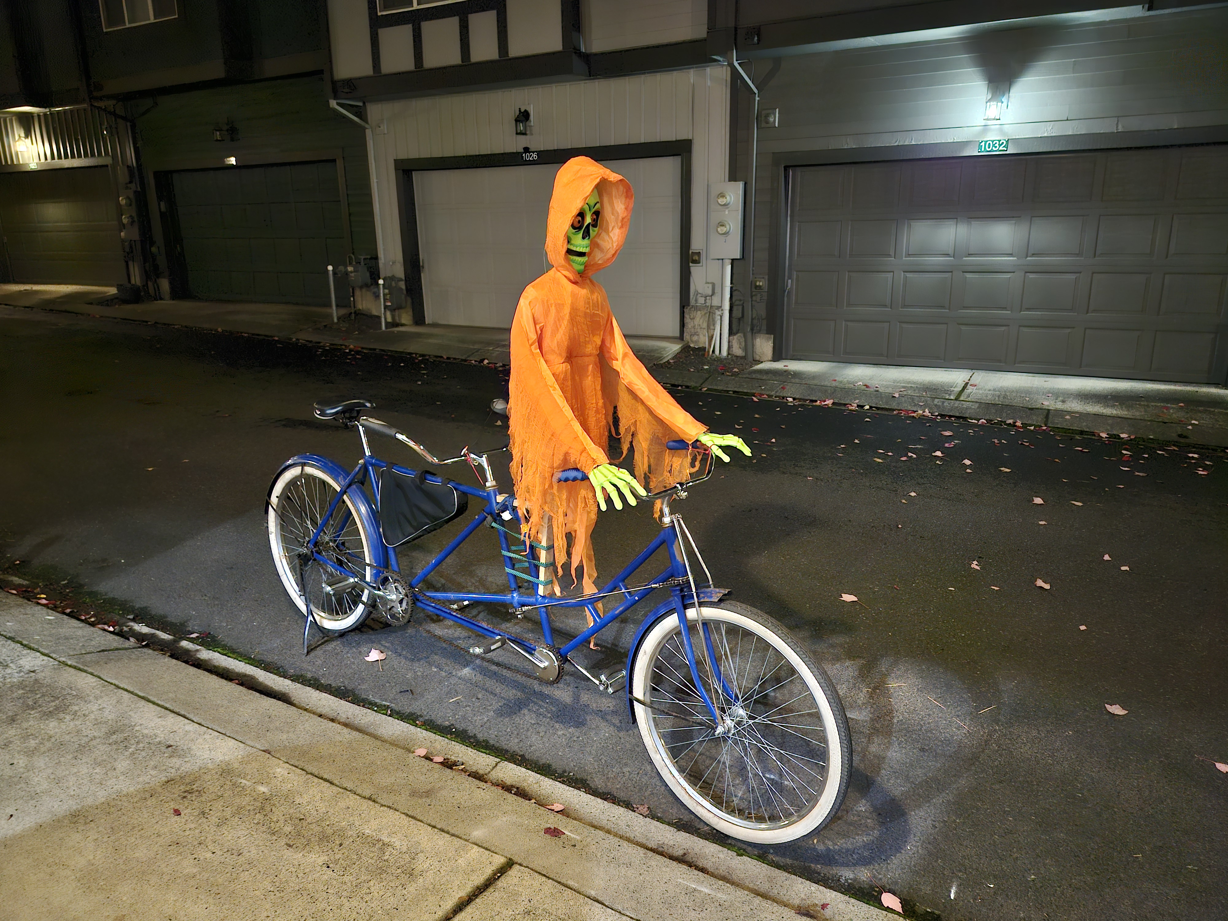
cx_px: 614
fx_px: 816
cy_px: 460
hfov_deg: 73.9
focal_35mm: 23
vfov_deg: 58.9
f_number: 1.8
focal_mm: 5.54
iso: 1000
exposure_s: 1/15
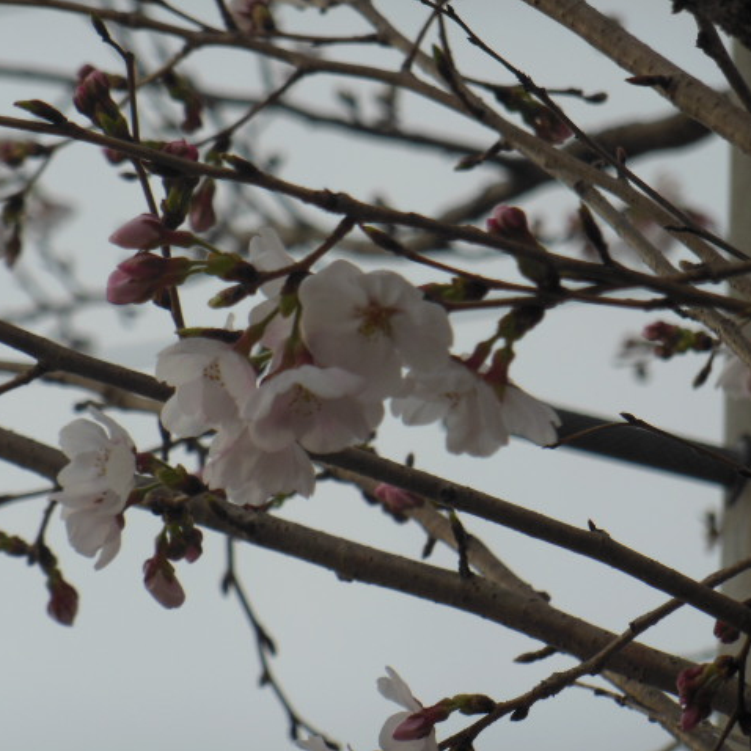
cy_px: 376
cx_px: 335
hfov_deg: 5.0
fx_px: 8542
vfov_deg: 5.0
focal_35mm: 348
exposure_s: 1/250
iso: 125
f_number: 5.8
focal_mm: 52.5
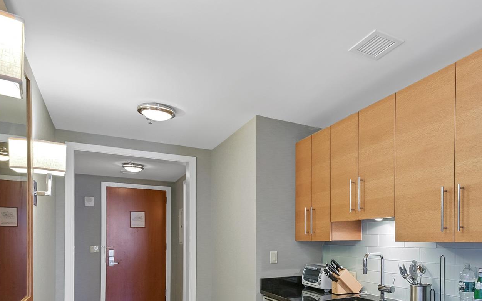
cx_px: 358
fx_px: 328
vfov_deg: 46.2
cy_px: 249
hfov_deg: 68.1
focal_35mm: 25
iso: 320
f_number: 8
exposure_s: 1/3.33
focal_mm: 10
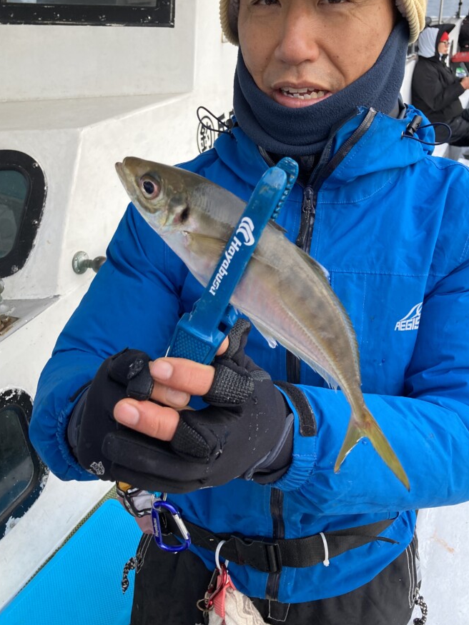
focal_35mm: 32
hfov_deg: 44.1
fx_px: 578
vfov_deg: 56.8
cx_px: 230
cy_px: 294
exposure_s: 1/91
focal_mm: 3.99
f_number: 1.8
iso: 80
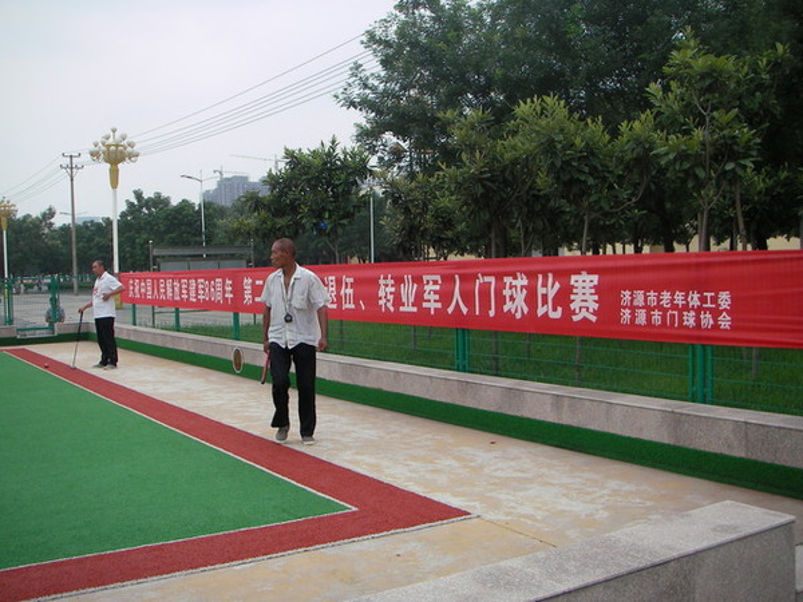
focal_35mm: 38
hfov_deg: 49.0
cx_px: 402
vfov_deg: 37.7
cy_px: 301
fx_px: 881
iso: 50
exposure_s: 1/203
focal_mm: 6.3
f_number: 3.3
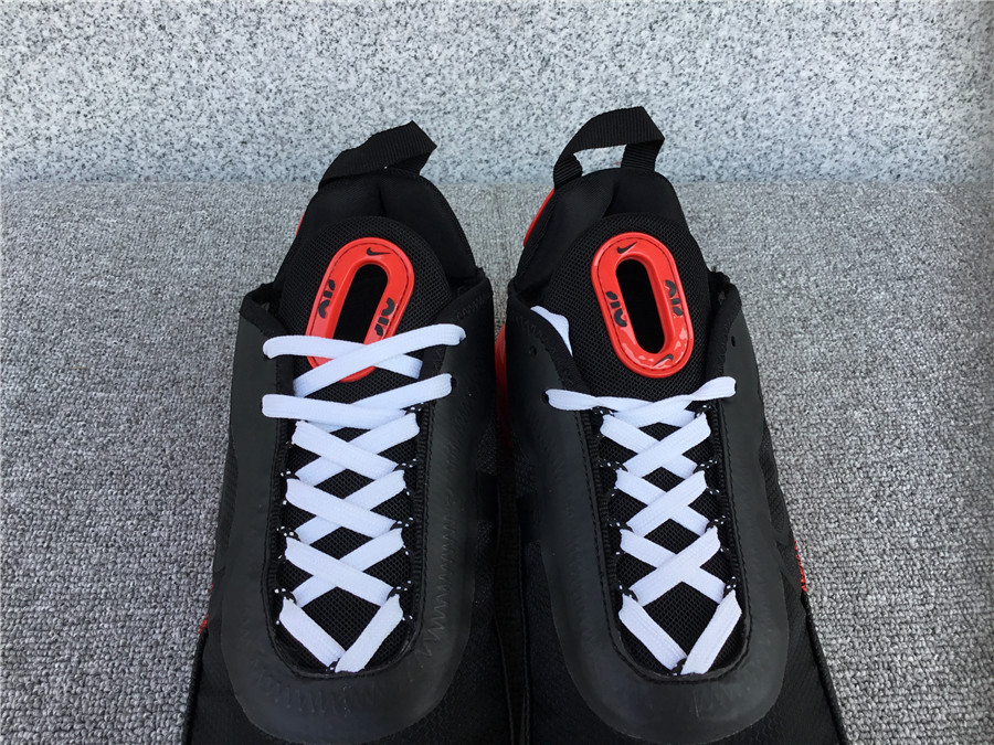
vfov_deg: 45.4
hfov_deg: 58.4
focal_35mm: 31
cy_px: 372
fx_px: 890
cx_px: 497
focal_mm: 3.3
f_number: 2.4
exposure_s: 1/218
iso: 25
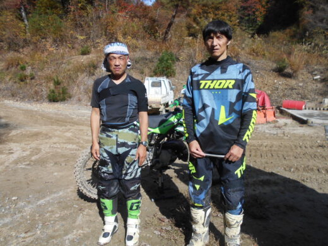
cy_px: 123
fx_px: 246
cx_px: 164
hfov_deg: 67.3
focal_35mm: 26
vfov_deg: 53.1
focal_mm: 4.6
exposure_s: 1/1000
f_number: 3.2
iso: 80
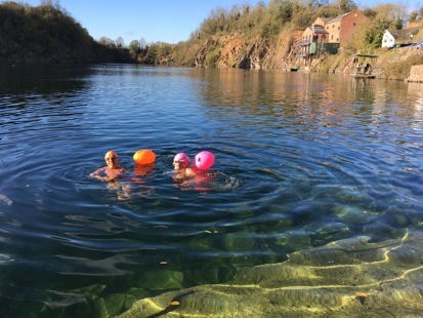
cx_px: 212
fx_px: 354
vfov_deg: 48.3
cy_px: 159
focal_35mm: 29
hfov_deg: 61.6
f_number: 2.2
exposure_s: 1/605
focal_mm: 4.15
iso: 25
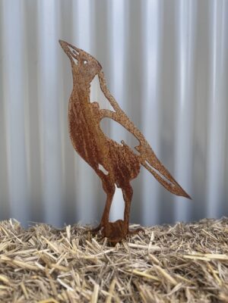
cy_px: 152
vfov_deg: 71.6
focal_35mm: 24
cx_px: 114
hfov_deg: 56.8
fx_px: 211
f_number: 1.78
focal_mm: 6.76
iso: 80
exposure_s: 1/912
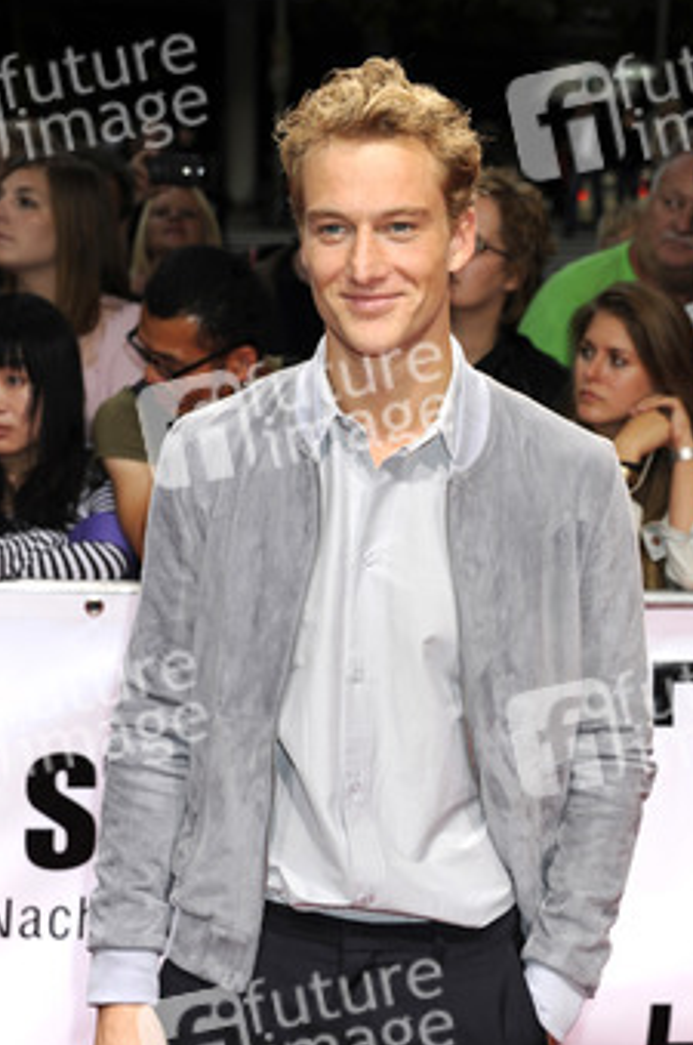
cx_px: 385
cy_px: 570
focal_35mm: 85
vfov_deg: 23.9
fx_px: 2462
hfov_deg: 16.0
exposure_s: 1/160
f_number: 6.3
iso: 400
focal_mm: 72
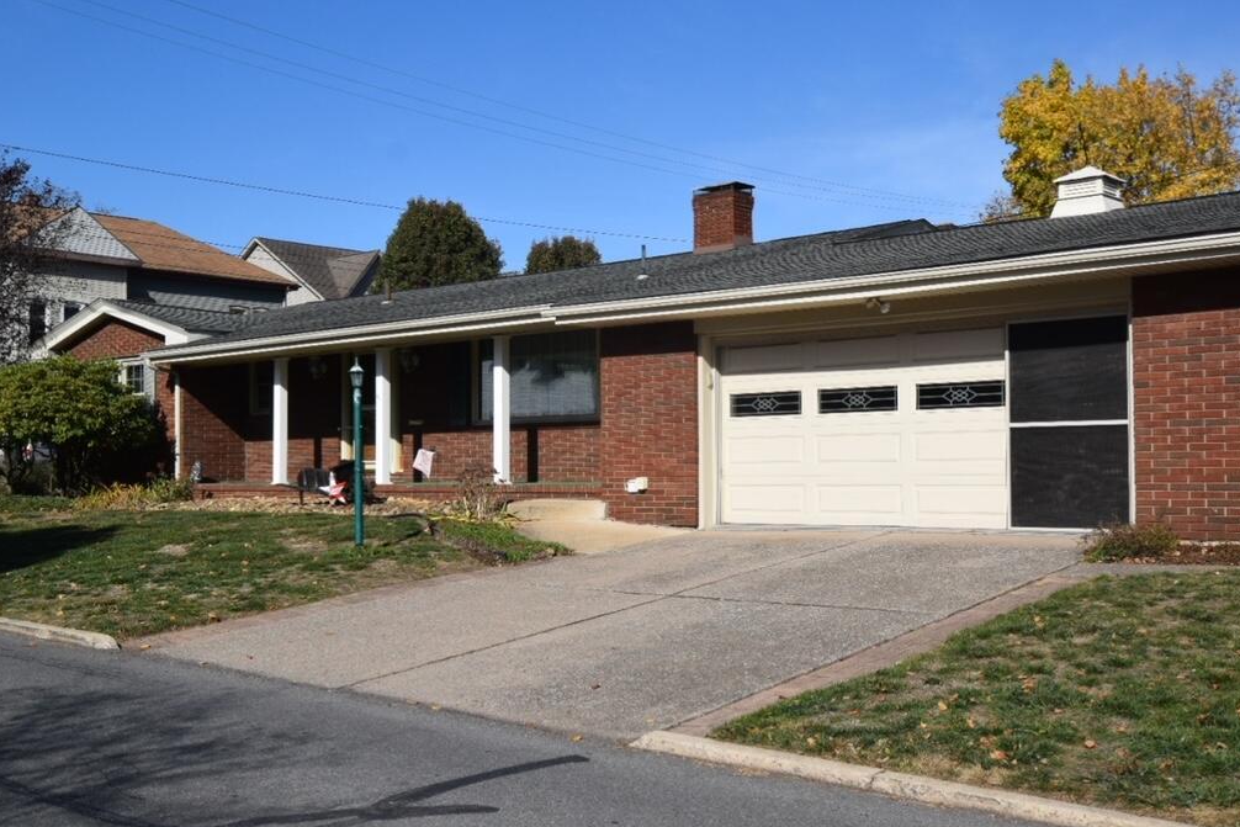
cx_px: 624
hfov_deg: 46.4
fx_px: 1447
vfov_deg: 31.9
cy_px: 466
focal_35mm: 42
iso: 200
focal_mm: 22
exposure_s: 1/500
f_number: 11
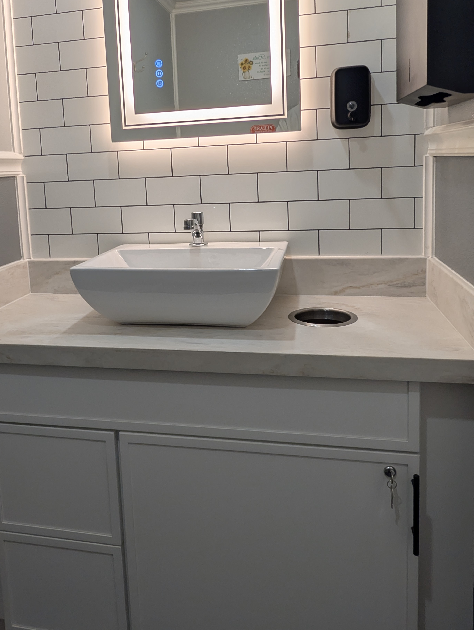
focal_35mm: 27
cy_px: 232
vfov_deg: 64.2
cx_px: 179
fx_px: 492
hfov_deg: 51.0
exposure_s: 1/197
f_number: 1.7
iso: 50
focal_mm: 2.02
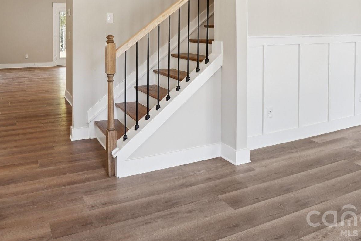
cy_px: 34
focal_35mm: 31
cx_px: 178
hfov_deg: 60.3
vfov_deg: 39.9
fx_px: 311
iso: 400
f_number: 8
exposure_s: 1/25
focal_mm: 18
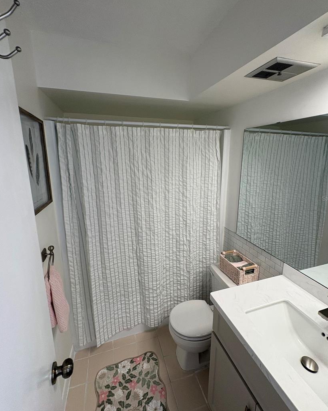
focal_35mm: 16
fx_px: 194
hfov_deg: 80.3
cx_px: 170
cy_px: 198
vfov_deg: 93.1
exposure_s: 1/60
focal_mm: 2.22
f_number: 2.2
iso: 125
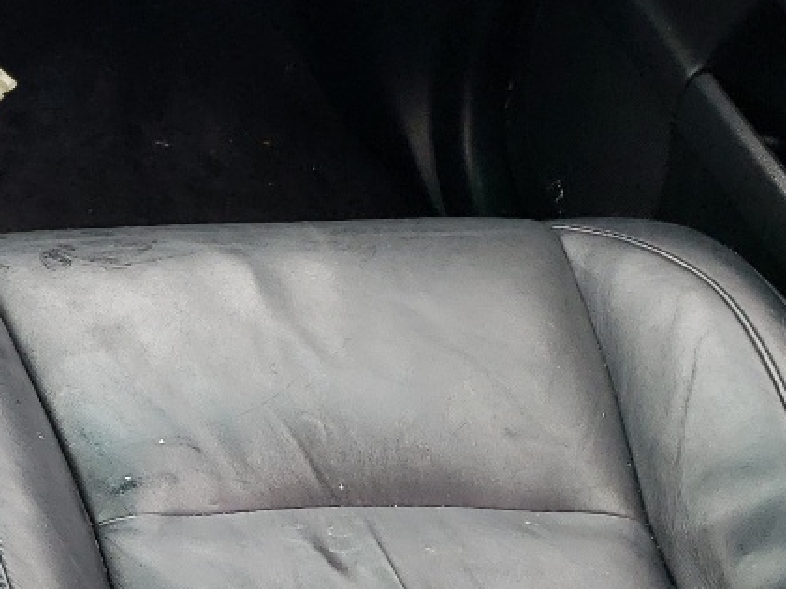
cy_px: 226
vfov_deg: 14.9
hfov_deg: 17.7
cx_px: -408
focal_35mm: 99
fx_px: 2248
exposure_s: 1/122
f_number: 1.5
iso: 50
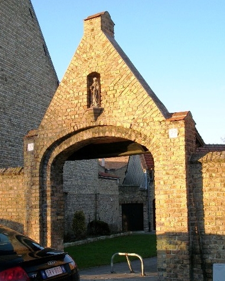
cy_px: 148
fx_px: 408
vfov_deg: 38.1
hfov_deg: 30.8
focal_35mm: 49
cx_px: 119
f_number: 3.2
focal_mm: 7.1
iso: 80
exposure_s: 1/160
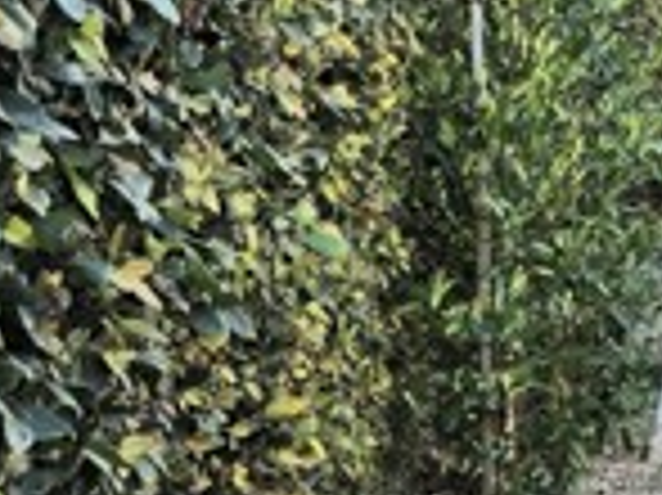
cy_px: 189
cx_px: 1157
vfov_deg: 14.8
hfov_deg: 16.7
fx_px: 1911
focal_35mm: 100
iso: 25
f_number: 1.8
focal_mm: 5.4
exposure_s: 1/909
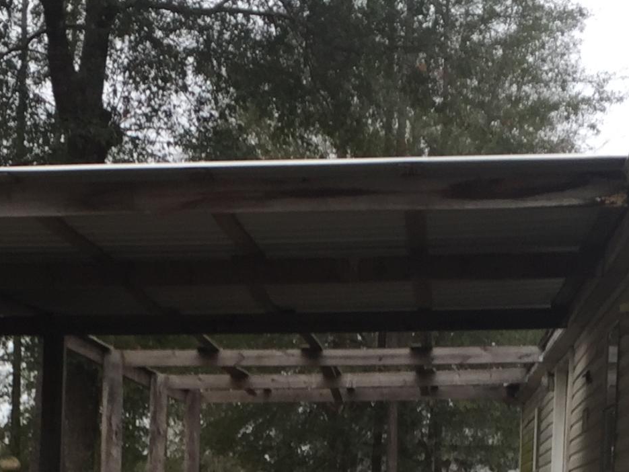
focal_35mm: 93
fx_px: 1691
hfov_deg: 20.9
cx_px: 176
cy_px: 626
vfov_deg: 15.1
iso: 32
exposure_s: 1/439
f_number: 2.2
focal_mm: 4.15
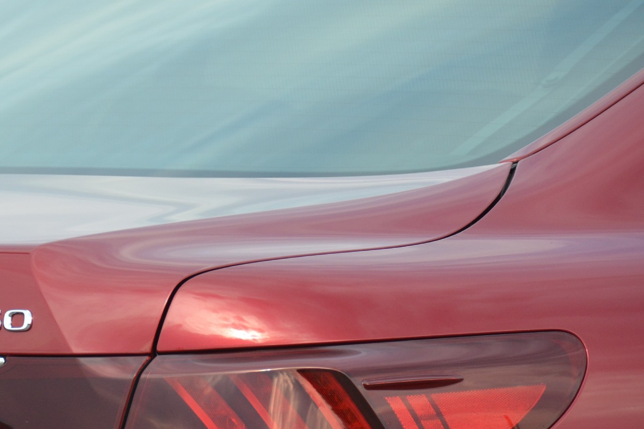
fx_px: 8944
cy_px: 349
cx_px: 204
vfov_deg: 2.7
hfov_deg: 4.1
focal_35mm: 500
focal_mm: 200
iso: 800
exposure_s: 1/1000
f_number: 5.6
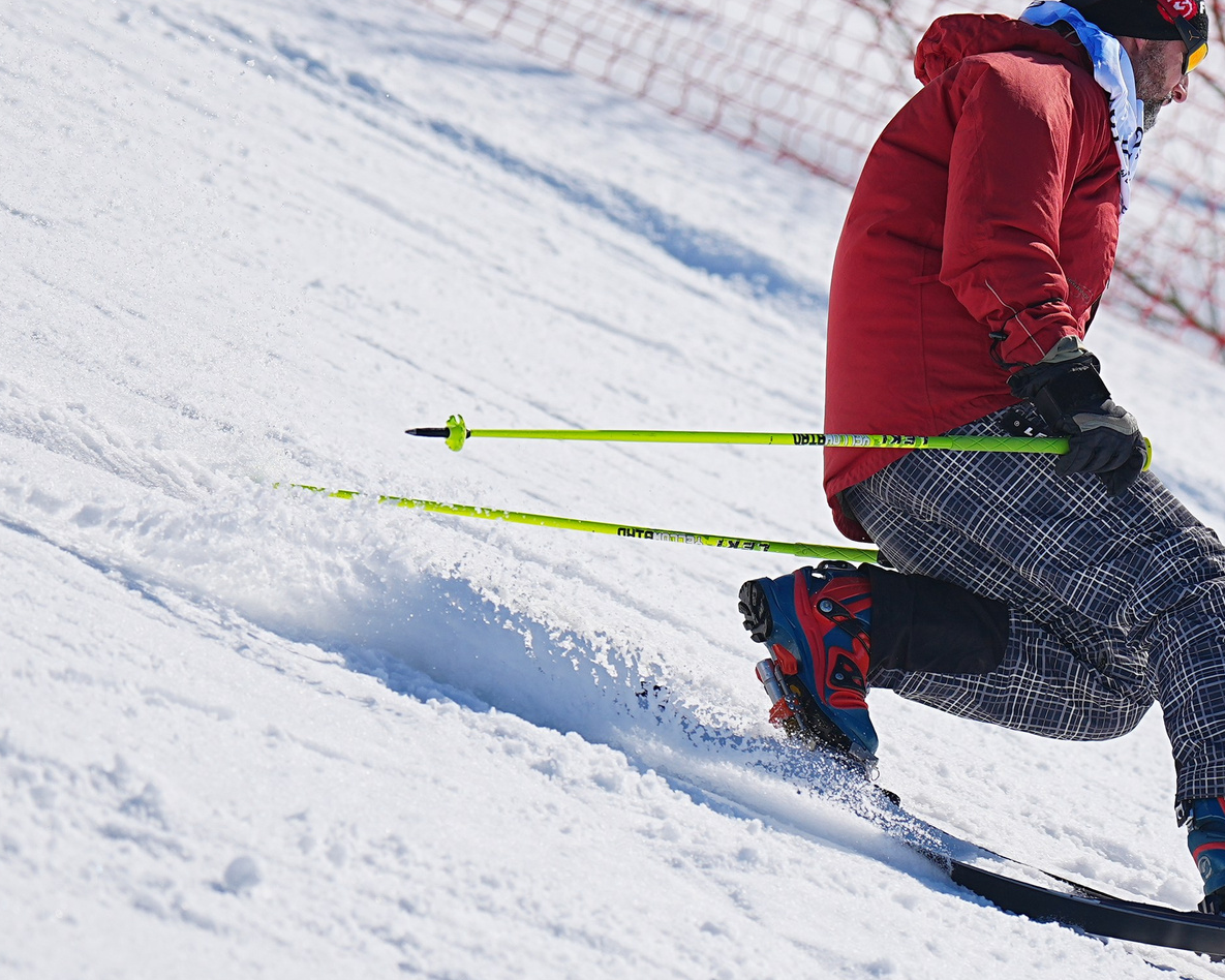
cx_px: 963
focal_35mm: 300
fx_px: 10877
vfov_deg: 5.2
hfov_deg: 6.4
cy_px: 460
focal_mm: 99
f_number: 2.8
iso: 100
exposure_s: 1/4000
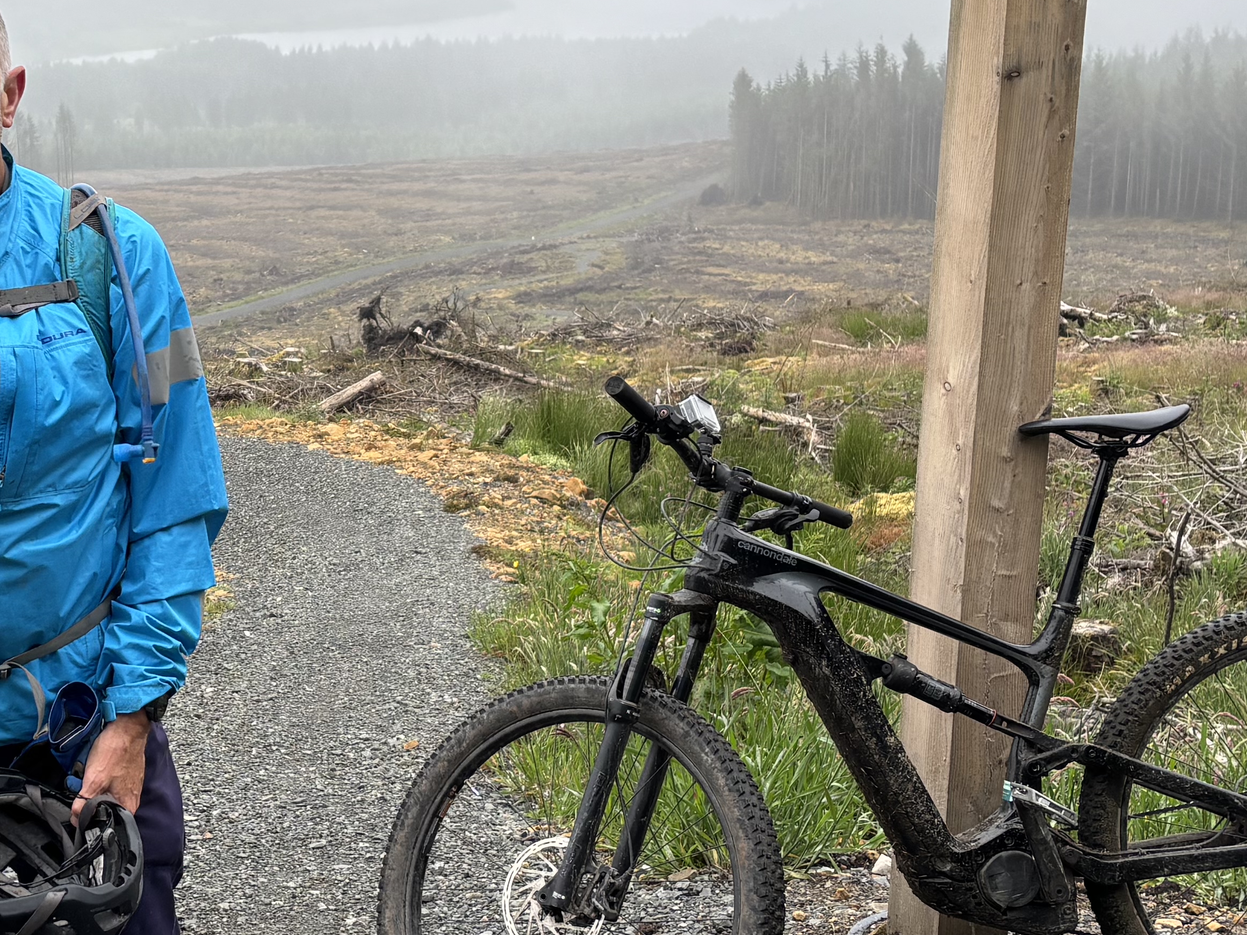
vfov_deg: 22.9
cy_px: 430
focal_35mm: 64
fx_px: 2305
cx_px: 253
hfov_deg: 29.6
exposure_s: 1/824
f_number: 1.6
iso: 50
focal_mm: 5.96
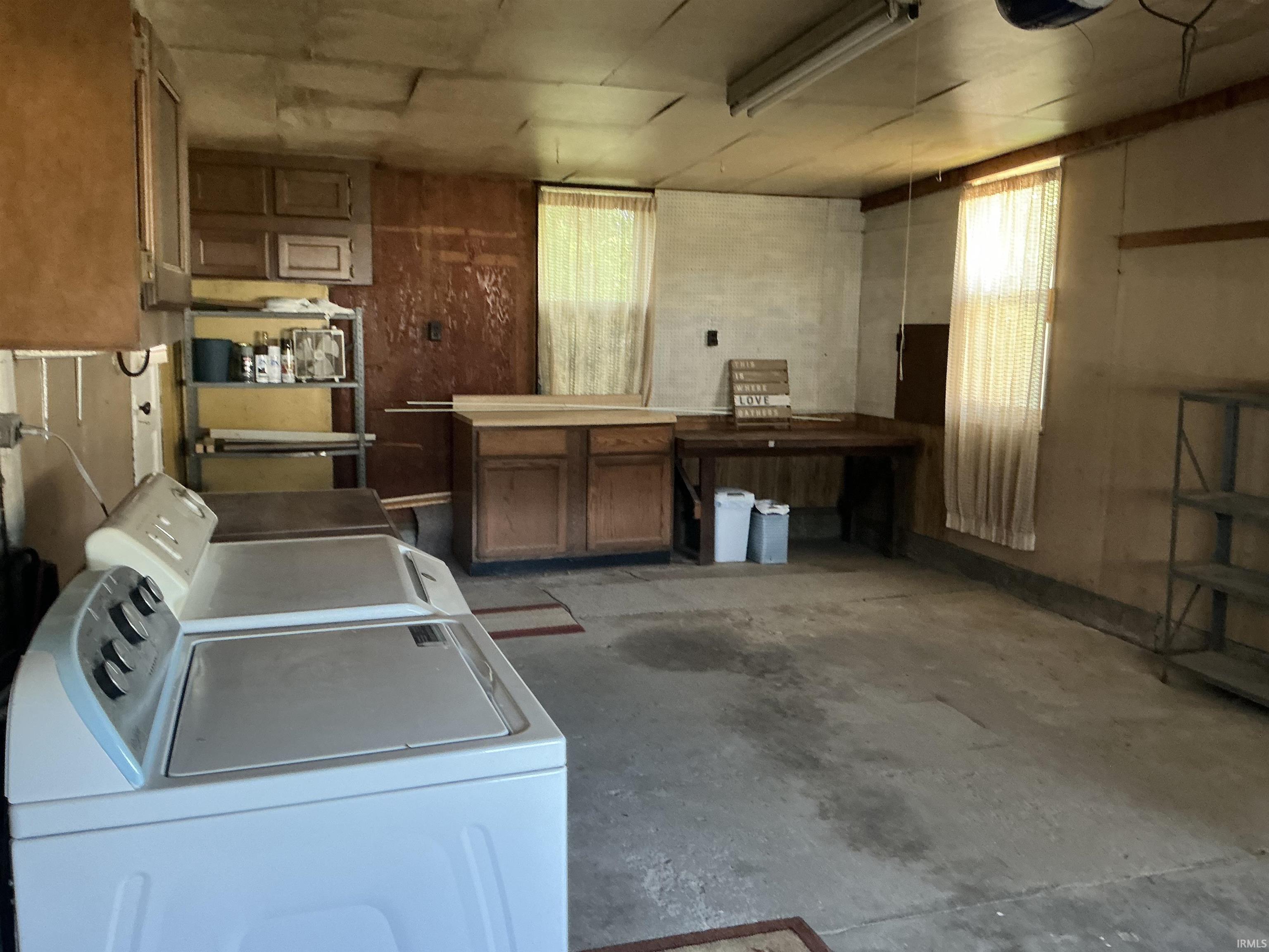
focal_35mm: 28
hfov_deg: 63.4
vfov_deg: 49.7
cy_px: 476
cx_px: 634
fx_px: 1026
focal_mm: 3
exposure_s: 1/40
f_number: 1.8
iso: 200
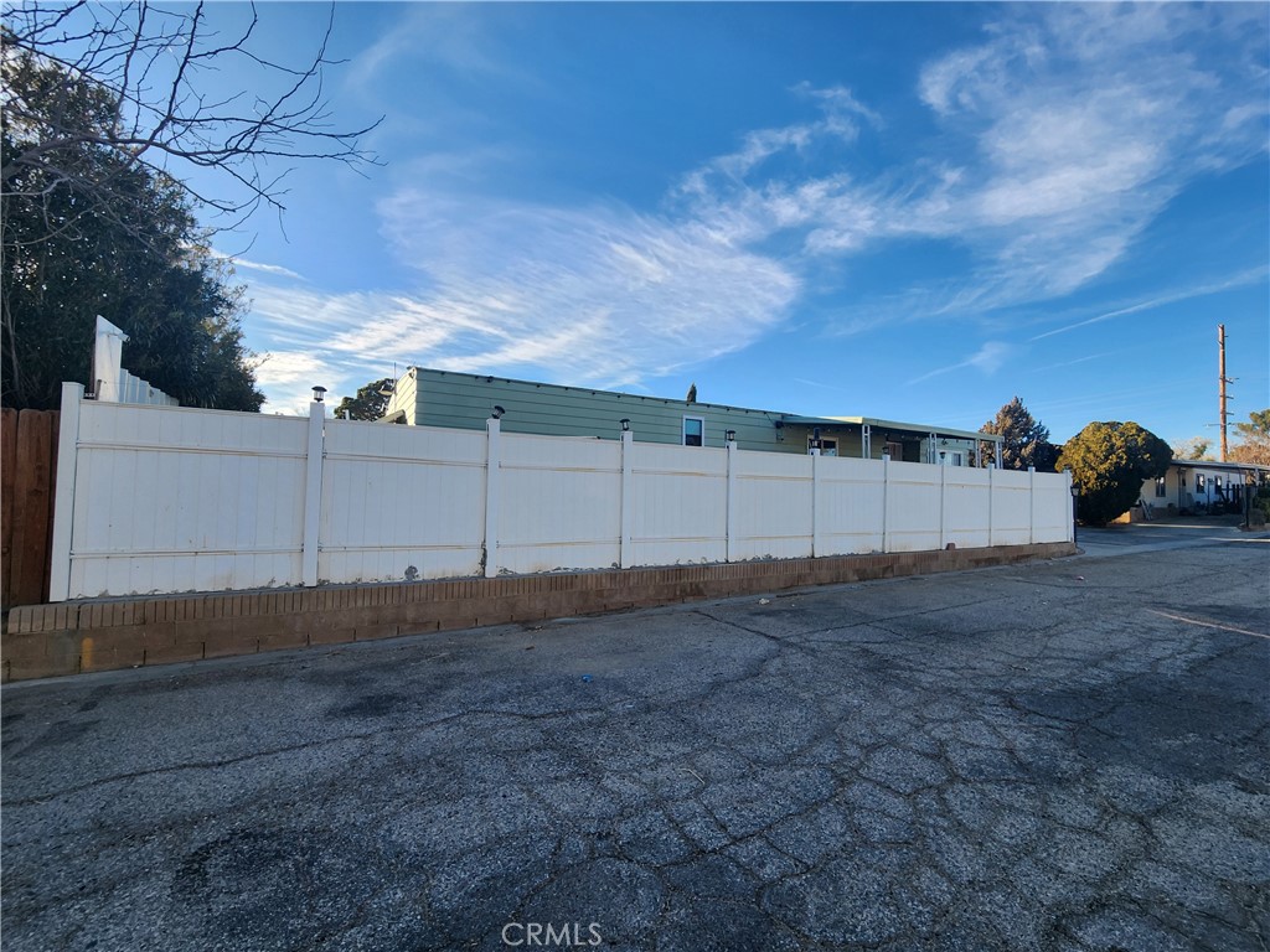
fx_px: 477
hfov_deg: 106.2
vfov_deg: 89.9
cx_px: 635
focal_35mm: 13
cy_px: 476
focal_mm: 2.2
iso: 50
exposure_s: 1/907
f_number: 2.2
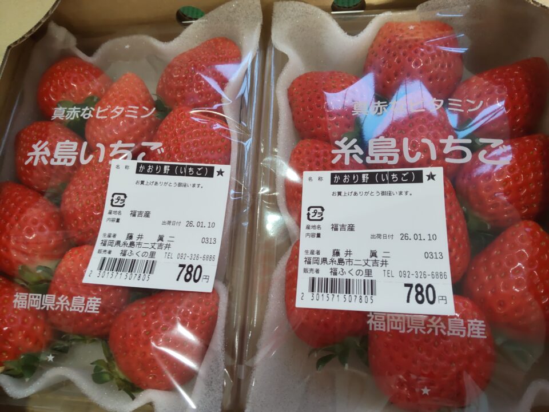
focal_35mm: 24
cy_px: 206
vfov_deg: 56.8
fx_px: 381
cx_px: 274
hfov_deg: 71.6
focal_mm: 3.43
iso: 115
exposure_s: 1/60
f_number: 2
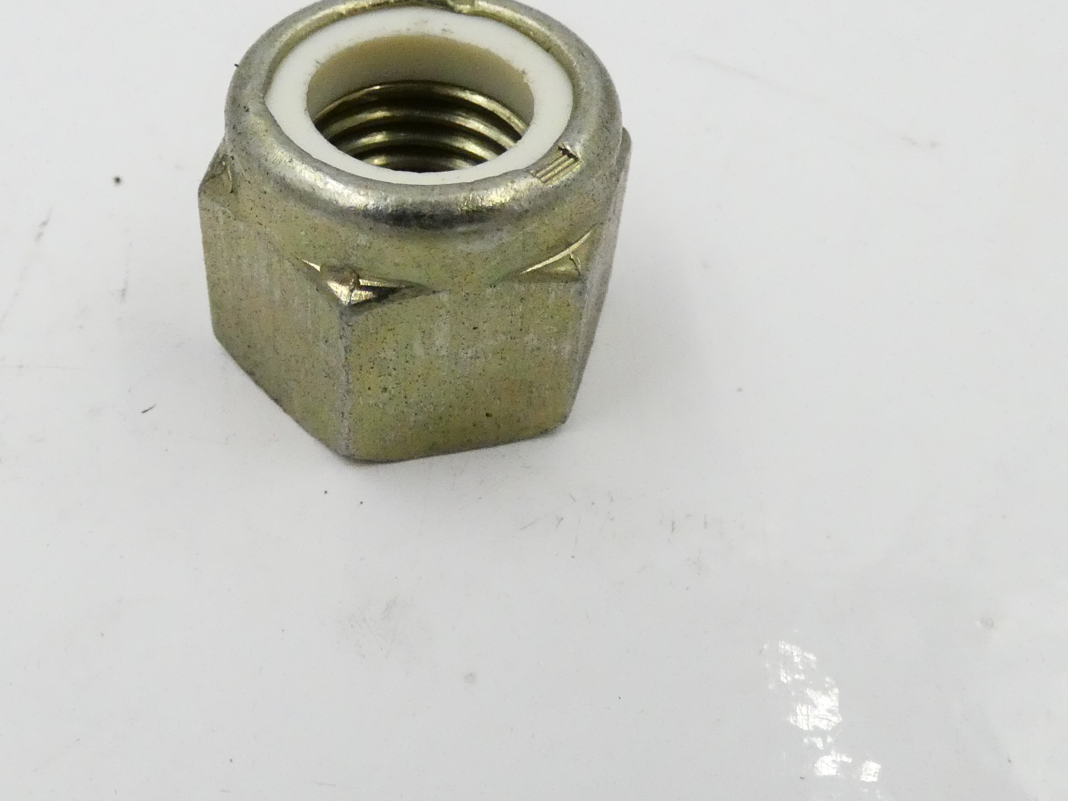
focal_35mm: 42
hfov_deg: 44.4
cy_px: 235
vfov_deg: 33.9
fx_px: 1296
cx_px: 389
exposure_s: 1/800
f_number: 2.8
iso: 800
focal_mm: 3.6
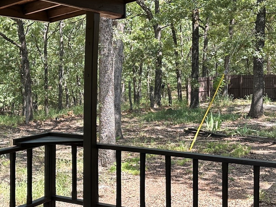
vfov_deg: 24.8
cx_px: 92
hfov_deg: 32.4
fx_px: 470
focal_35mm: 59
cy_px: 100
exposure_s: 1/422
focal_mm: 6.86
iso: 80
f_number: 1.78
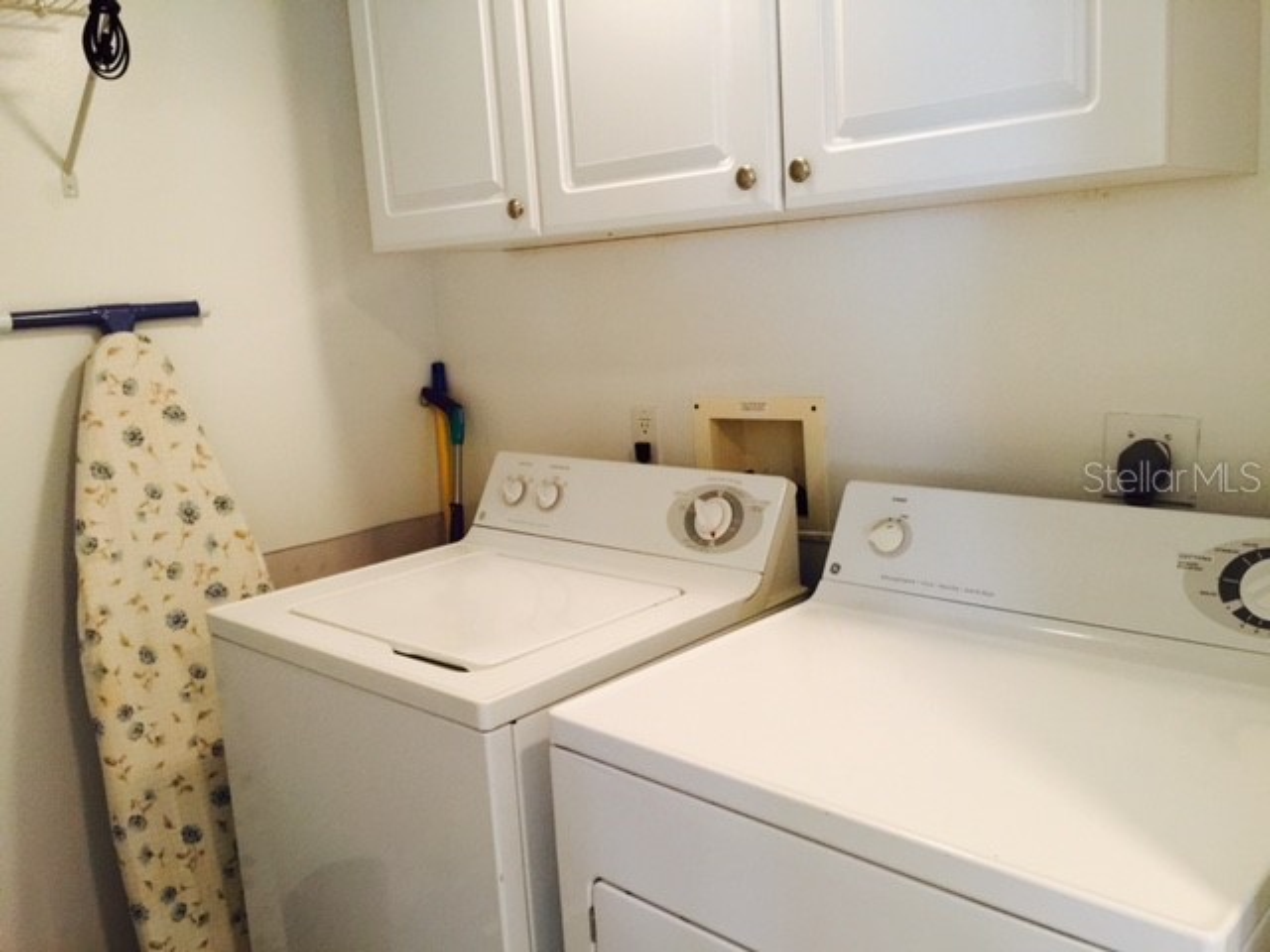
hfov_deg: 61.7
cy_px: 476
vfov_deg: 48.2
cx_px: 635
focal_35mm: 29
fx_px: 1064
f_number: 2.2
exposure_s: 1/15
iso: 125
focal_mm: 4.15
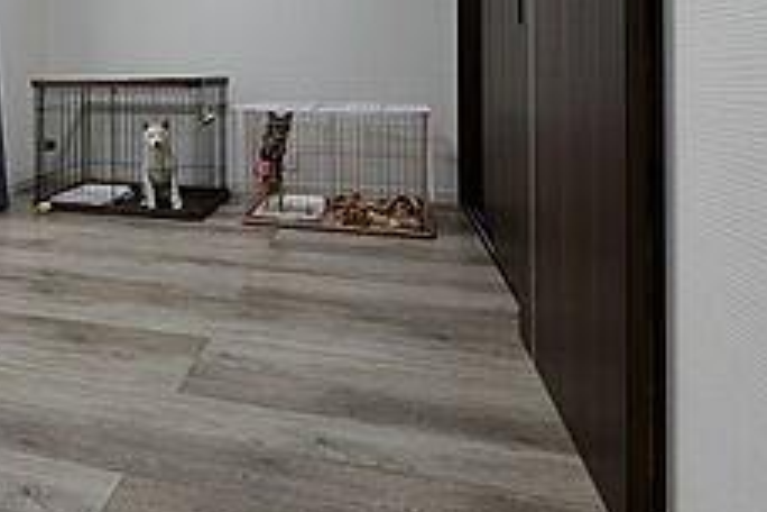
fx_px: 575
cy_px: 104
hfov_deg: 63.3
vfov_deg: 45.6
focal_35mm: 27
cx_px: 188
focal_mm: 16
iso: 400
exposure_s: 1/60
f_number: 4
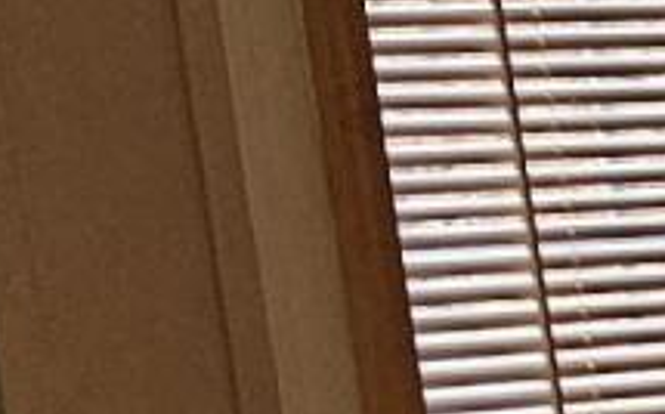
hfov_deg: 7.7
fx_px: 4111
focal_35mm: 227
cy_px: 911
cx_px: 2153
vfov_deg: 5.6
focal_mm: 5.4
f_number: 1.8
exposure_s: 1/120
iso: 200
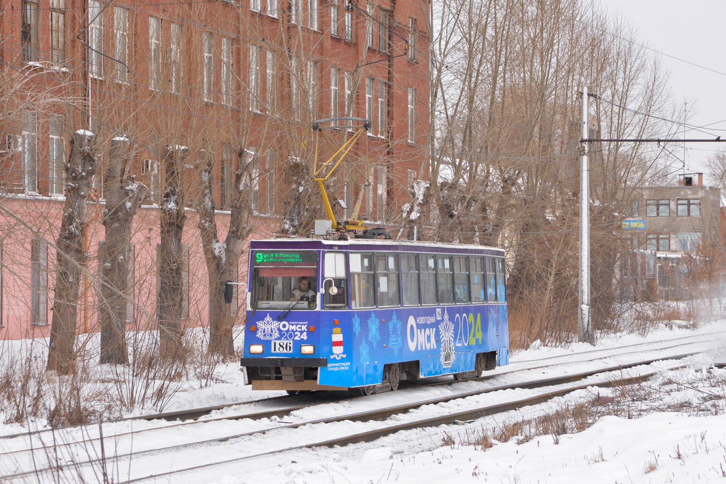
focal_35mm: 105
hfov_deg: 19.5
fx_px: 2117
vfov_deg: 13.0
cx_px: 363
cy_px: 242
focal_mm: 105
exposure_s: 1/320
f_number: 7.1
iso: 640
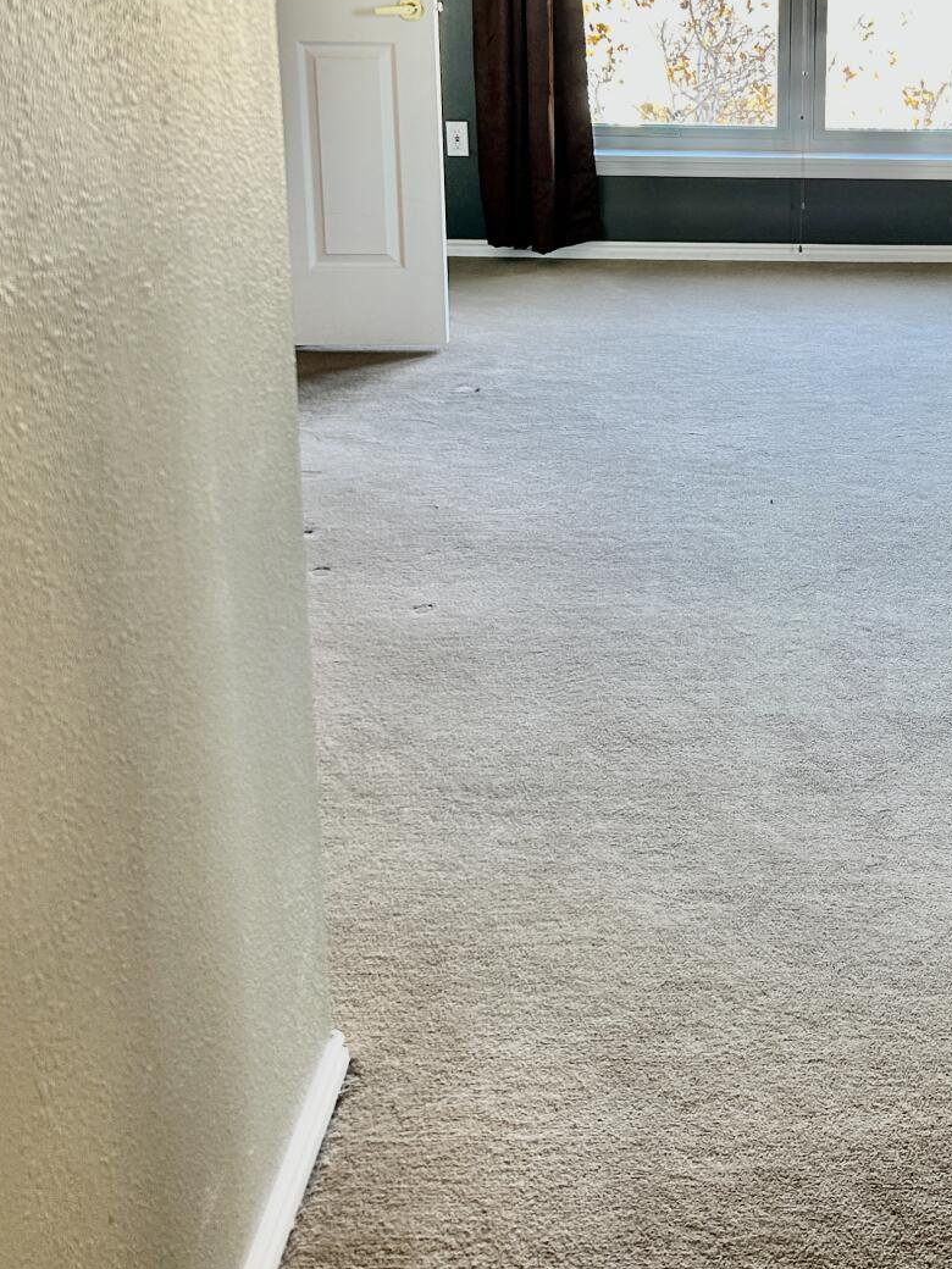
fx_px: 1833
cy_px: 286
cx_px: 828
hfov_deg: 28.2
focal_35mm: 50
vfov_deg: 37.1
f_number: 1.5
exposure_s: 1/60
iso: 80
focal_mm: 5.7
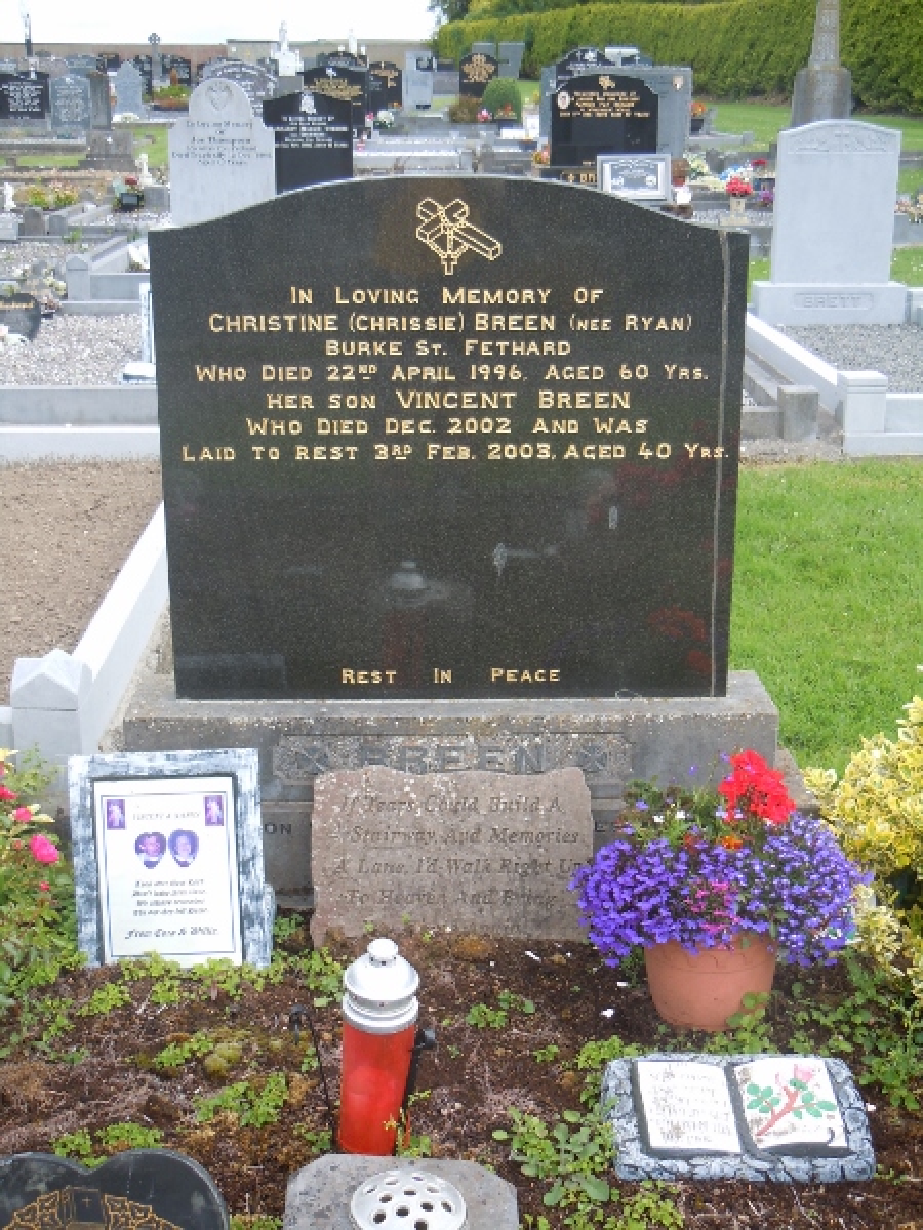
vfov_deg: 42.1
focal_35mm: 45
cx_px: 462
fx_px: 1600
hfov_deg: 32.2
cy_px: 615
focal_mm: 8.1
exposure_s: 1/200
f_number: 3.8
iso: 100
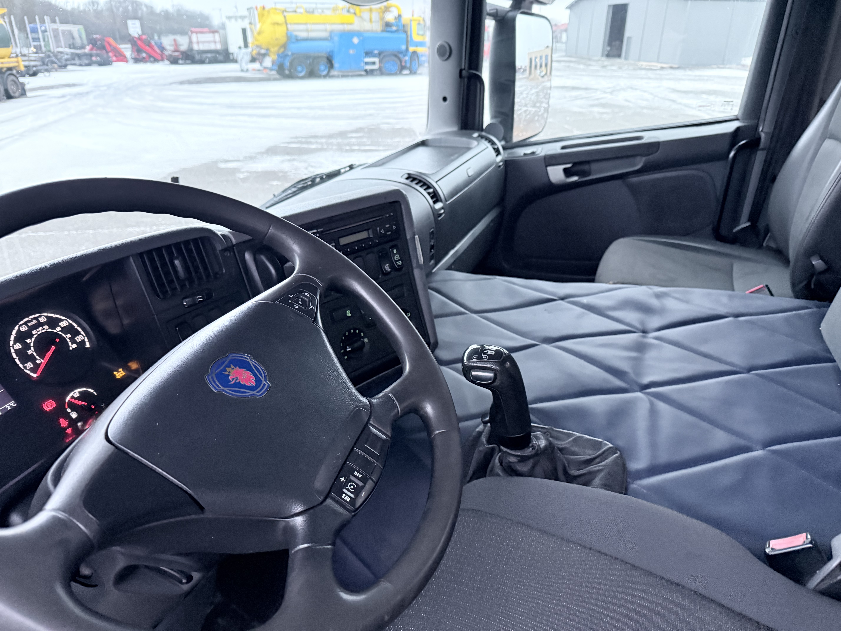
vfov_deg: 56.8
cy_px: 316
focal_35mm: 24
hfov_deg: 71.6
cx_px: 420
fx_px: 583
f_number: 1.78
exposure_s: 1/49
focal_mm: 6.76
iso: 800
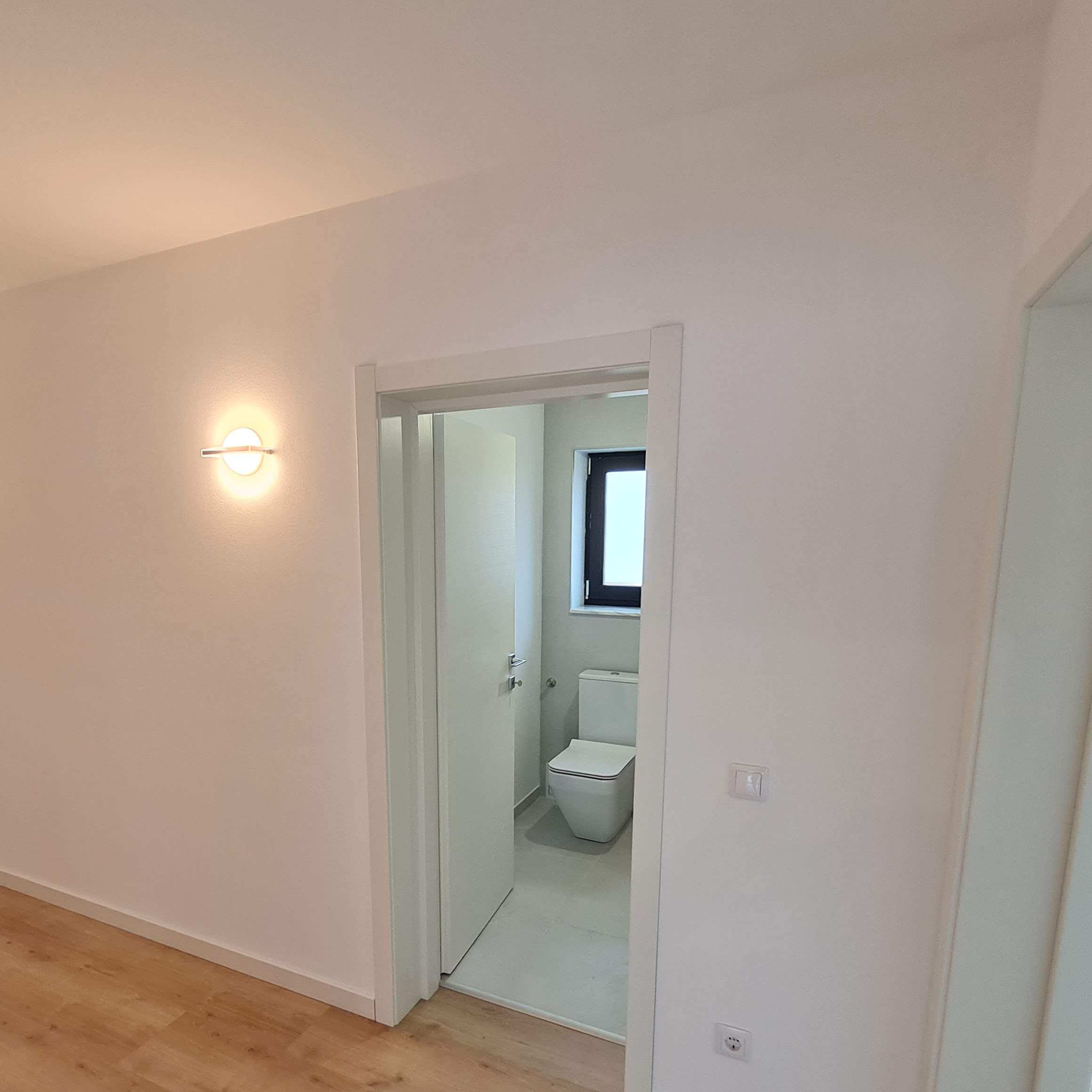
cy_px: 653
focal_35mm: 20
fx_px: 714
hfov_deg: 74.1
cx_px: 445
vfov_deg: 74.1
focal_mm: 1.74
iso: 80
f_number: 2.2
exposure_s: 1/50
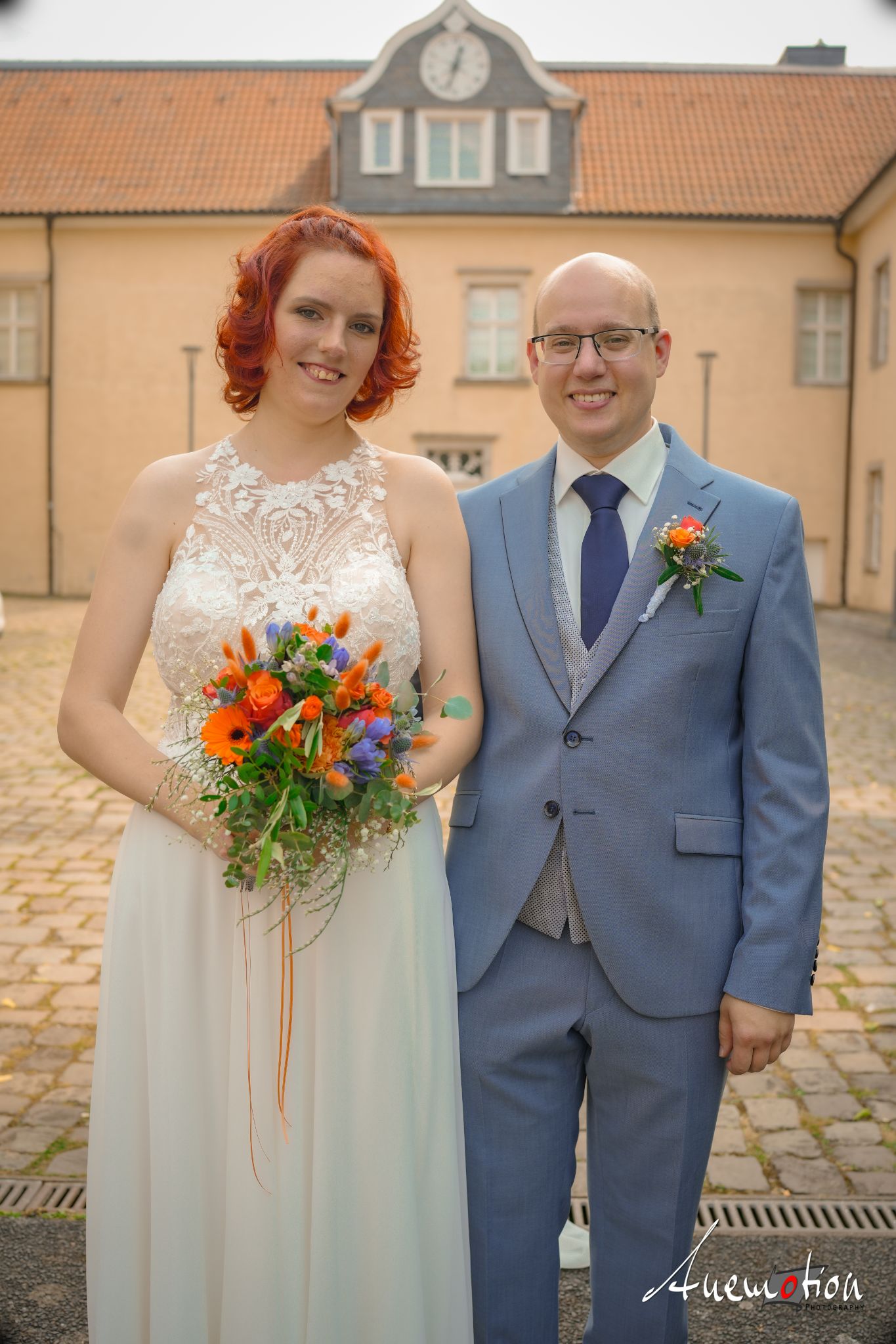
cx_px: 448
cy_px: 672
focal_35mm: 35
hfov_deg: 37.8
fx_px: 1307
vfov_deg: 54.4
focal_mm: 35
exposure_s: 1/320
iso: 100
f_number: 3.5
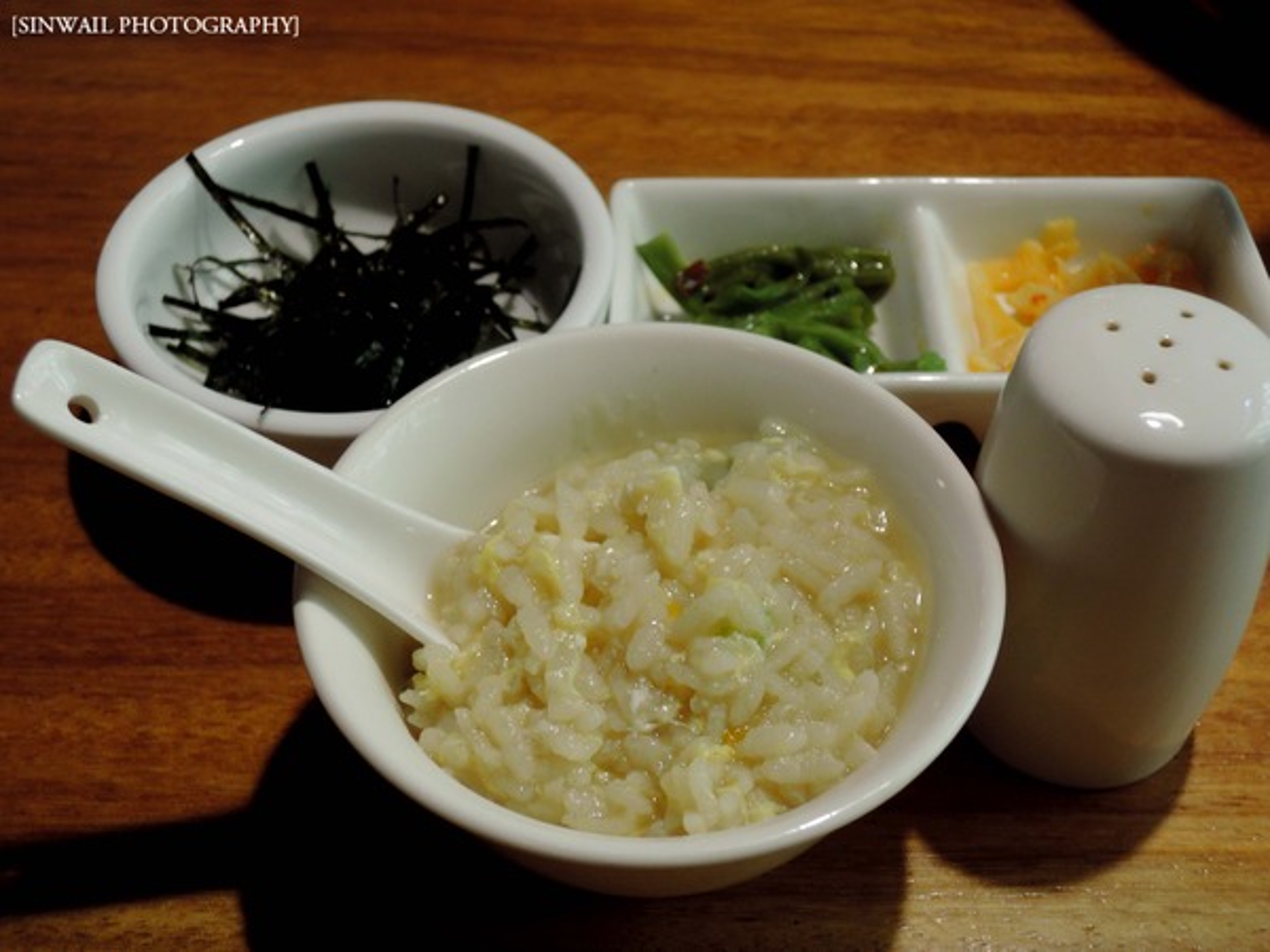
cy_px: 476
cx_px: 635
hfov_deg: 38.2
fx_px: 1834
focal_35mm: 50
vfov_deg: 29.1
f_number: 4
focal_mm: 10.7
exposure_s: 1/20
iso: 400
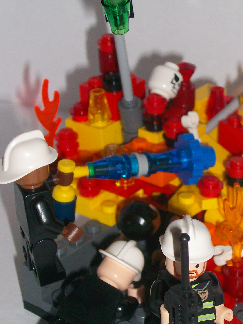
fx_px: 908
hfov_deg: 15.2
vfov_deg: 20.2
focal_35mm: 97
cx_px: 167
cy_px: 166
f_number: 4.1
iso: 160
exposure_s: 1/76.6
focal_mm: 11
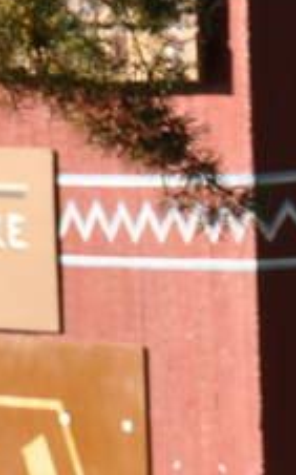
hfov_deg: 1.1
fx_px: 15663
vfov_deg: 1.7
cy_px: 215
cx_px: -1159
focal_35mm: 1212
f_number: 8
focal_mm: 112
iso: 200
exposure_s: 1/250
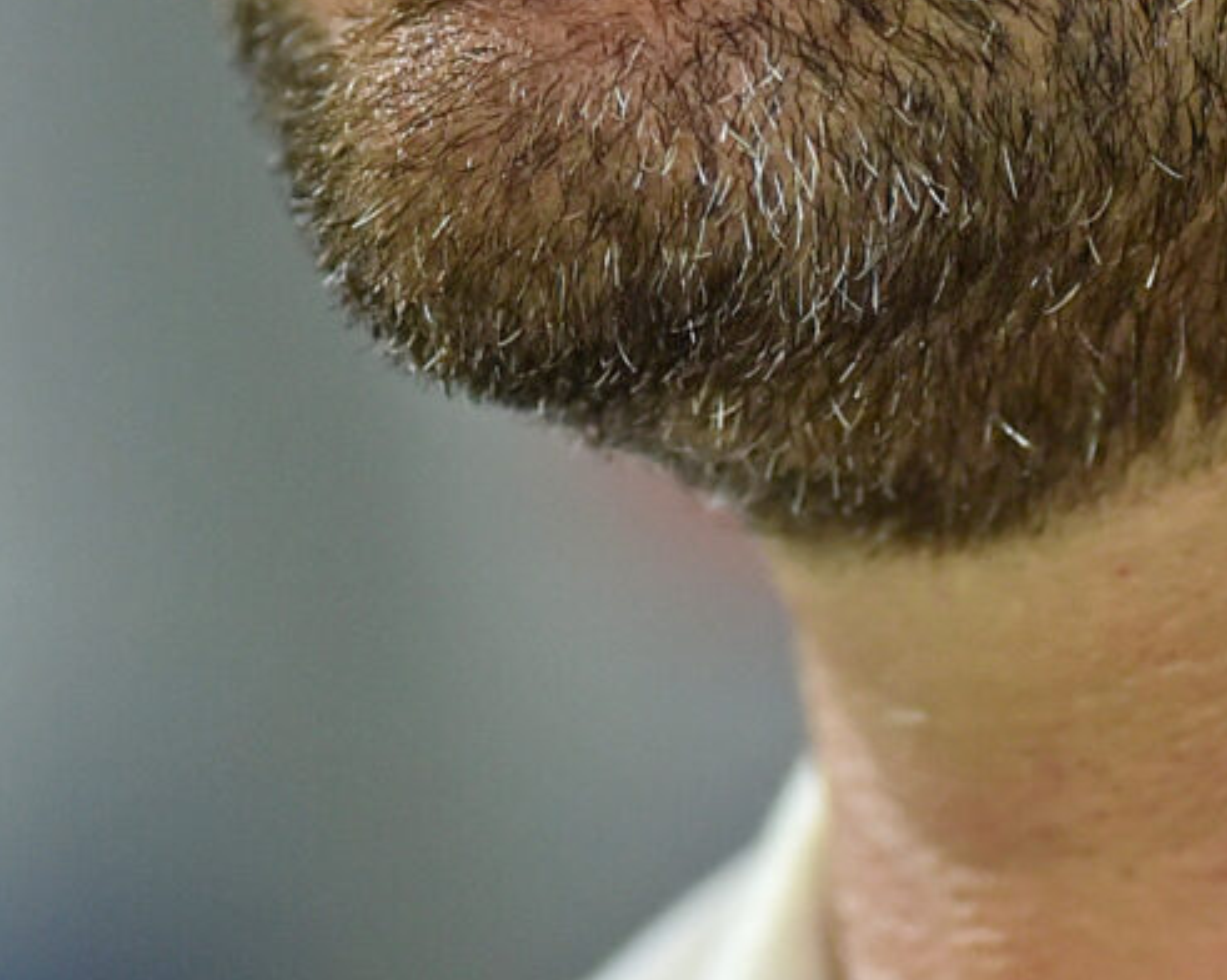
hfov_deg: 1.3
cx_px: 652
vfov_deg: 1.1
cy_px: -721
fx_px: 53340
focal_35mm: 1470
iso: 1600
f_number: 2.8
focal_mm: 300
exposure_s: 1/2000
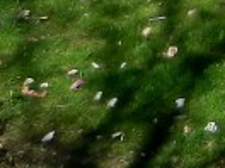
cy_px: -470
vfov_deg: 6.4
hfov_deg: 8.9
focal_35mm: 194
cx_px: 607
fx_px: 1261
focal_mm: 4.5
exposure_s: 1/1600
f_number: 3.5
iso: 160
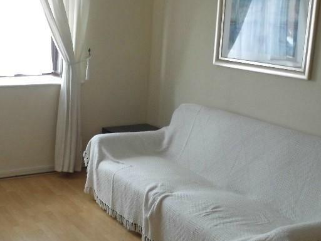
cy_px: 110
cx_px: 70
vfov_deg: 29.1
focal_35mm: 50
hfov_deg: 37.0
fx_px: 464
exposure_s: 1/60
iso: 200
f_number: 3.1
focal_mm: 4.5
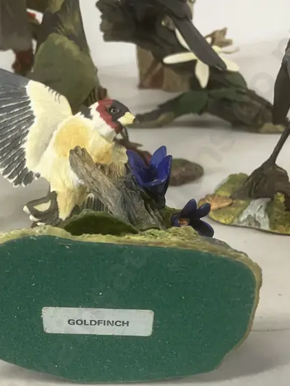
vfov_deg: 36.3
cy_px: 304
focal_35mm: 51
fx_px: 569
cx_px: 98
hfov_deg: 28.4
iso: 125
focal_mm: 3.99
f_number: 1.8
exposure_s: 1/50
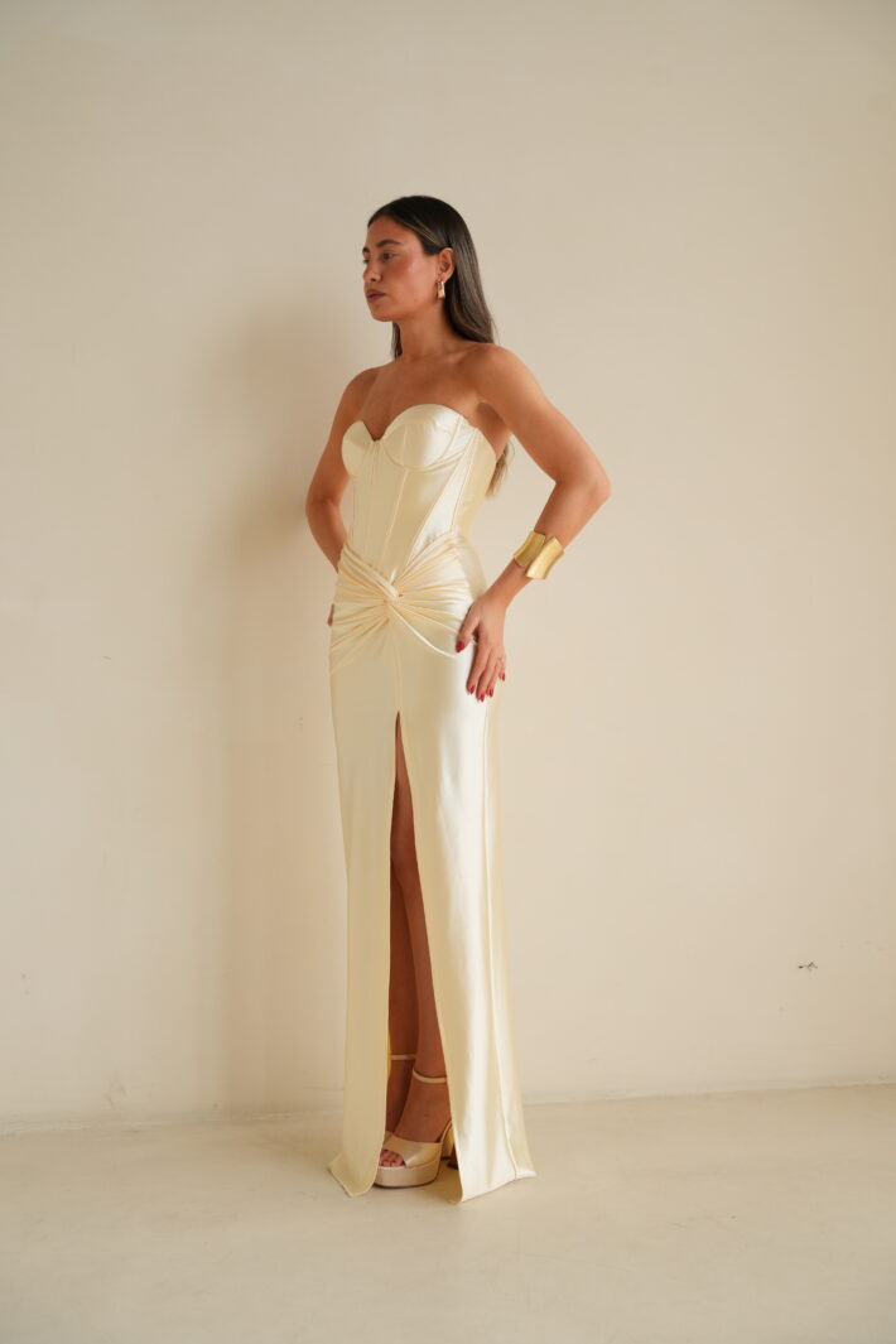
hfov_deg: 30.9
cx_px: 448
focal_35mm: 43
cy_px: 672
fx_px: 1620
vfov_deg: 45.1
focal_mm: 43.4
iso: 640
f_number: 5
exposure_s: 1/100
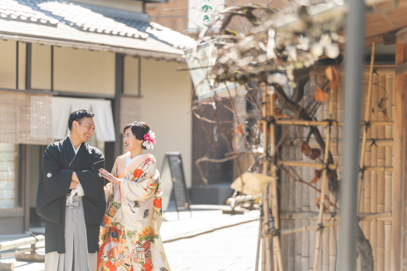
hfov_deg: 12.9
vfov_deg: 8.6
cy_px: 136
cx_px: 204
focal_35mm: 159
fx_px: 1797
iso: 250
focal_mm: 159
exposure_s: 1/1600
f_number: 2.8
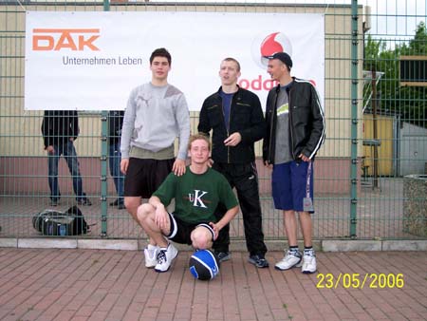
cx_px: 214
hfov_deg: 49.0
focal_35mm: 38
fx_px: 469
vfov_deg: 37.8
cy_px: 160
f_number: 2.8
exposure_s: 1/350
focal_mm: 8
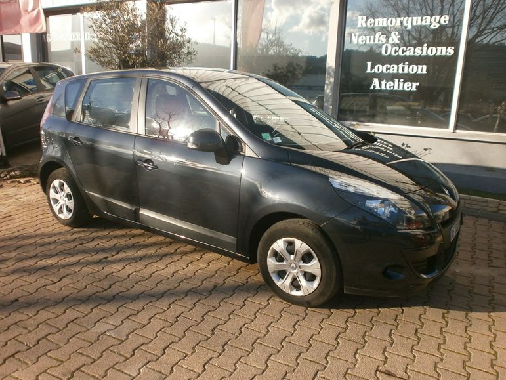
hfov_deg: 63.4
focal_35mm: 28
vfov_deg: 49.8
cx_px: 262
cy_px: 196
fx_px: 409
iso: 100
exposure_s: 1/640
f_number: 2.9
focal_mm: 4.8
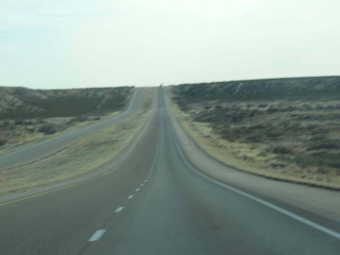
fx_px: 1473
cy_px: 128
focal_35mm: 150
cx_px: 170
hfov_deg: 13.2
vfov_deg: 9.9
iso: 100
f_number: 5.2
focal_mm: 26.9
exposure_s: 1/200
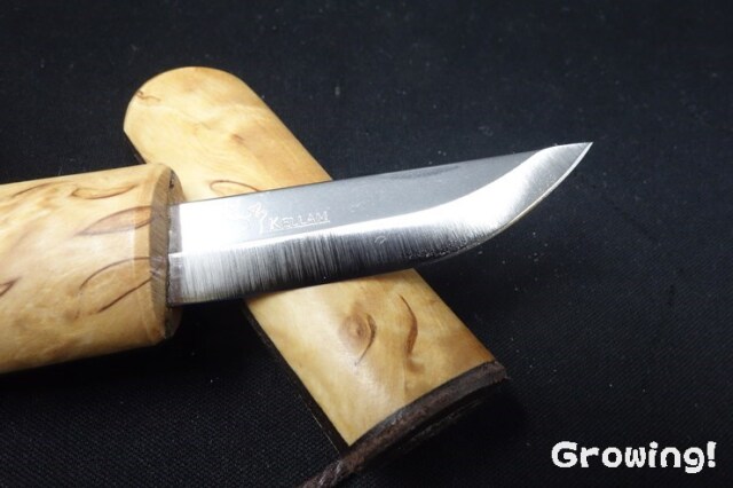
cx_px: 366
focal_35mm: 28
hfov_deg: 65.5
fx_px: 570
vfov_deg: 46.4
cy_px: 244
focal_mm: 10.4
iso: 1600
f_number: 10
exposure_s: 1/30
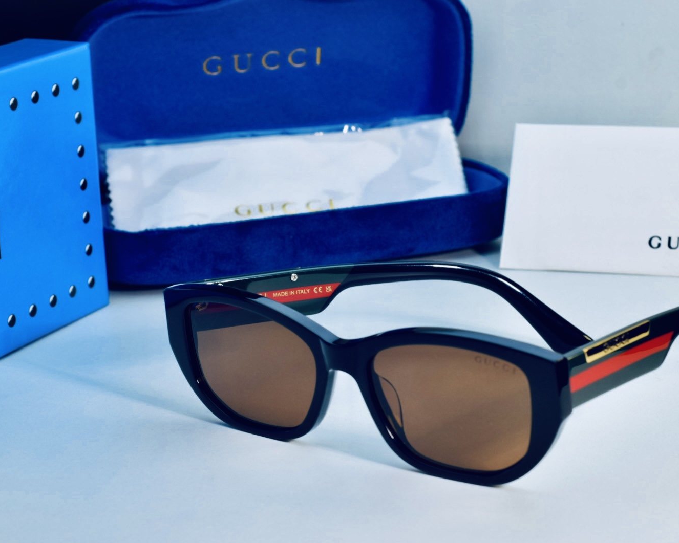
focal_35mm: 86
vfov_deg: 17.9
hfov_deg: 22.2
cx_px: 405
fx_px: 1728
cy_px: 276
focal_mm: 50
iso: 125
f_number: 7.1
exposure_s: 1/100
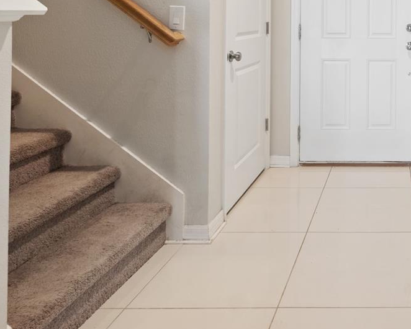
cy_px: 28
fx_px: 414
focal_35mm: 34
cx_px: 395
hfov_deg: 45.9
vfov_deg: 39.9
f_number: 8
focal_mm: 10
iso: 100
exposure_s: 1
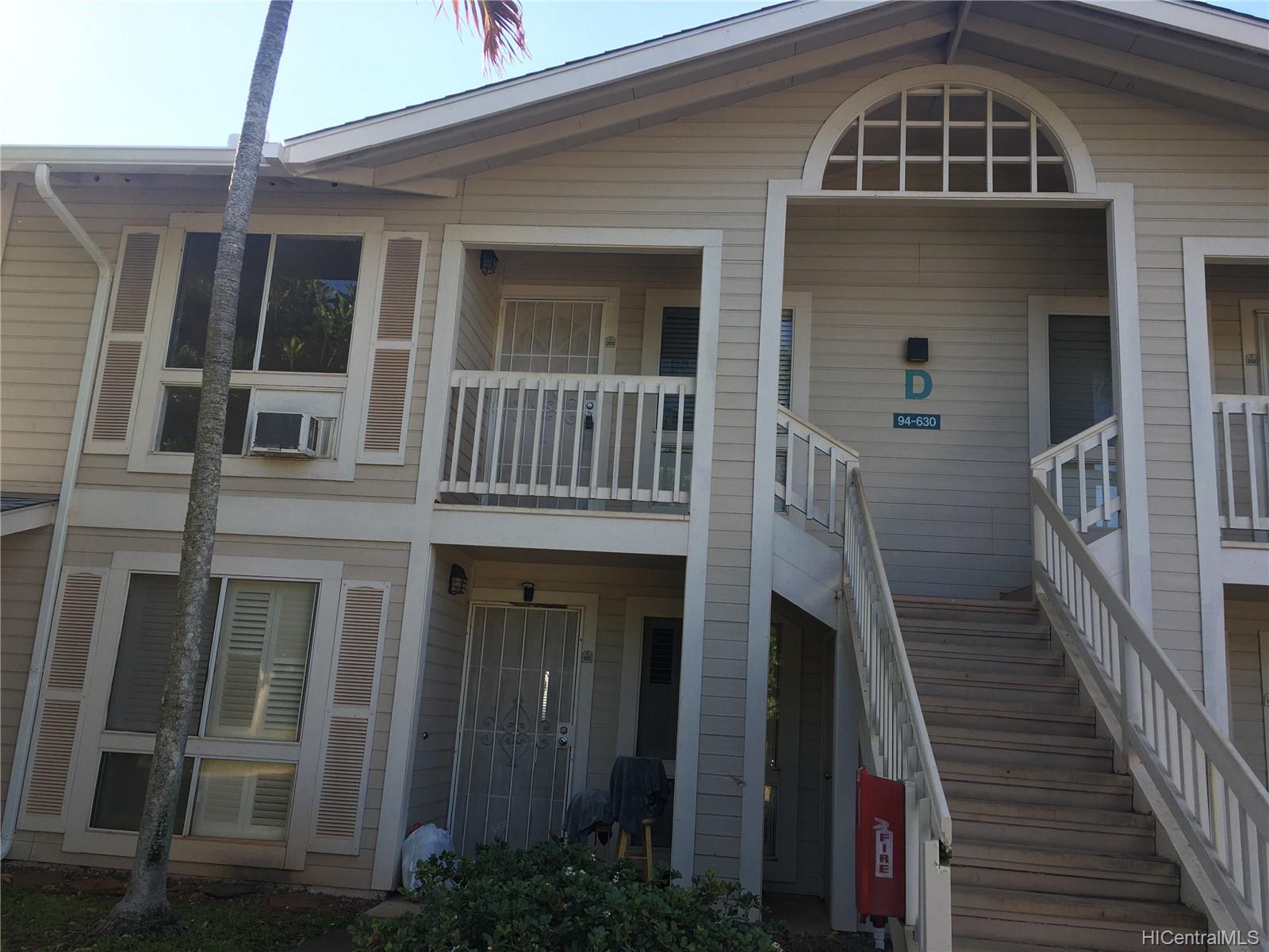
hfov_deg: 61.7
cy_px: 476
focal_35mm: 29
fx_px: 1063
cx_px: 634
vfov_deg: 48.2
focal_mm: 4.15
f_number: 2.2
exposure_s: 1/220
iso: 25
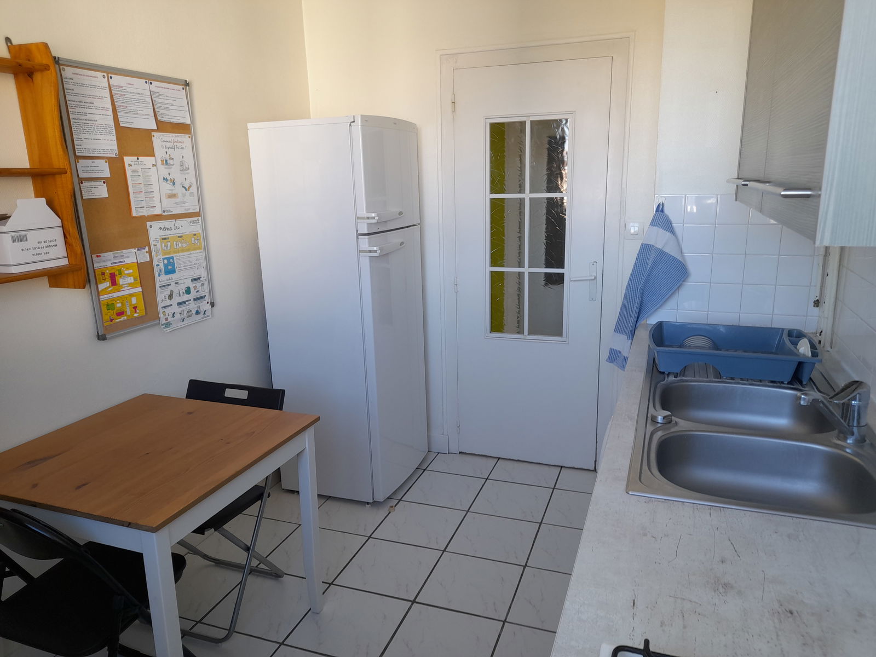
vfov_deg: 54.9
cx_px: 438
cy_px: 328
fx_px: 633
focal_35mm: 25
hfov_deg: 69.4
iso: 50
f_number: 2
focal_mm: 4.6
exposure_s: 1/60
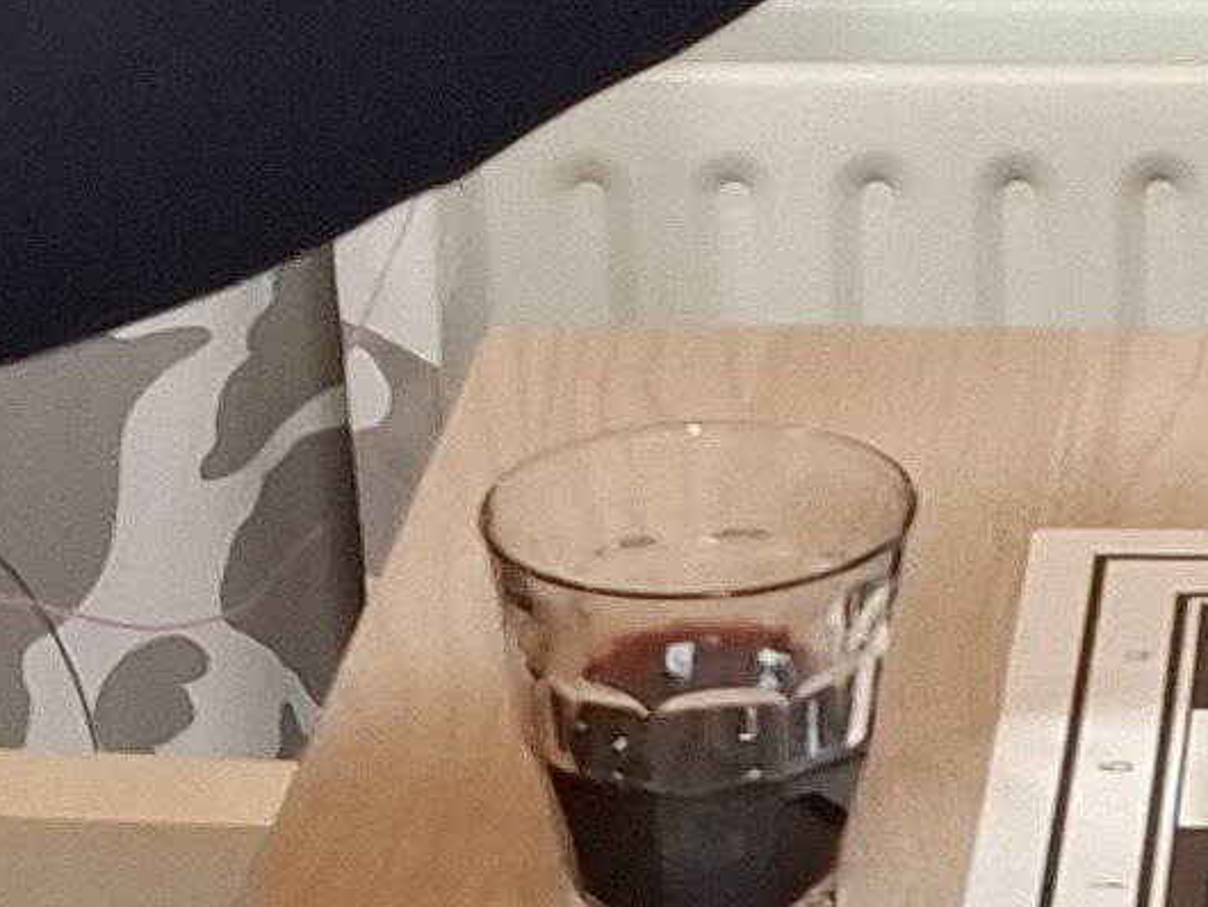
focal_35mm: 177
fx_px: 6180
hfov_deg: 10.7
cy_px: -109
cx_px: 1869
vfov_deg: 8.3
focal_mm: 5.54
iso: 320
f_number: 1.8
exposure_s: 1/50
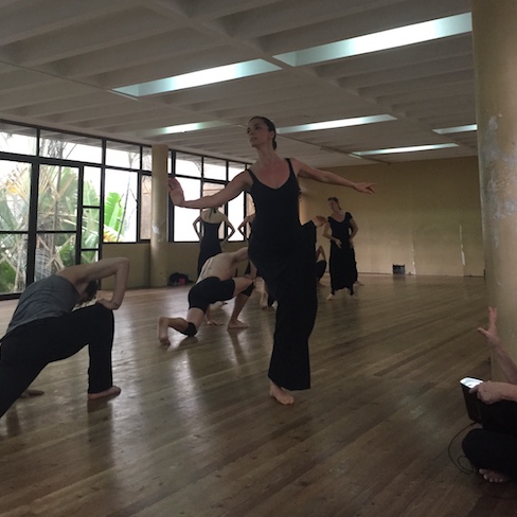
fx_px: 591
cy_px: 171
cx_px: 255
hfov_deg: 47.2
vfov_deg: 46.5
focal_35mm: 35
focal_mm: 4.15
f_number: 2.2
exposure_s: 1/30
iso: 200
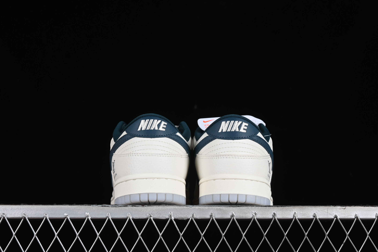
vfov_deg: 18.2
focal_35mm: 75
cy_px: 126
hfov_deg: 27.0
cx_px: 189
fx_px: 787
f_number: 8
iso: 160
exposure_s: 1/80
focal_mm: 50
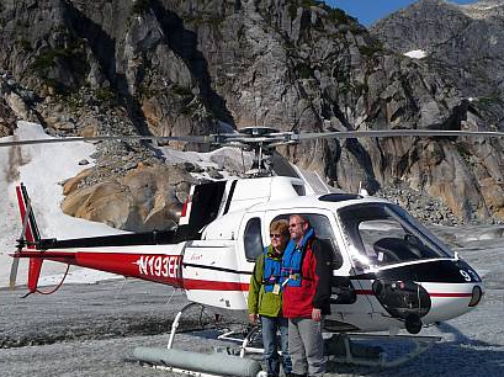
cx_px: 261
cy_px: 221
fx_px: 684
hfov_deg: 40.5
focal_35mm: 47
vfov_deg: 30.8
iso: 100
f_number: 9
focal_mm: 6.7
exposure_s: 1/320
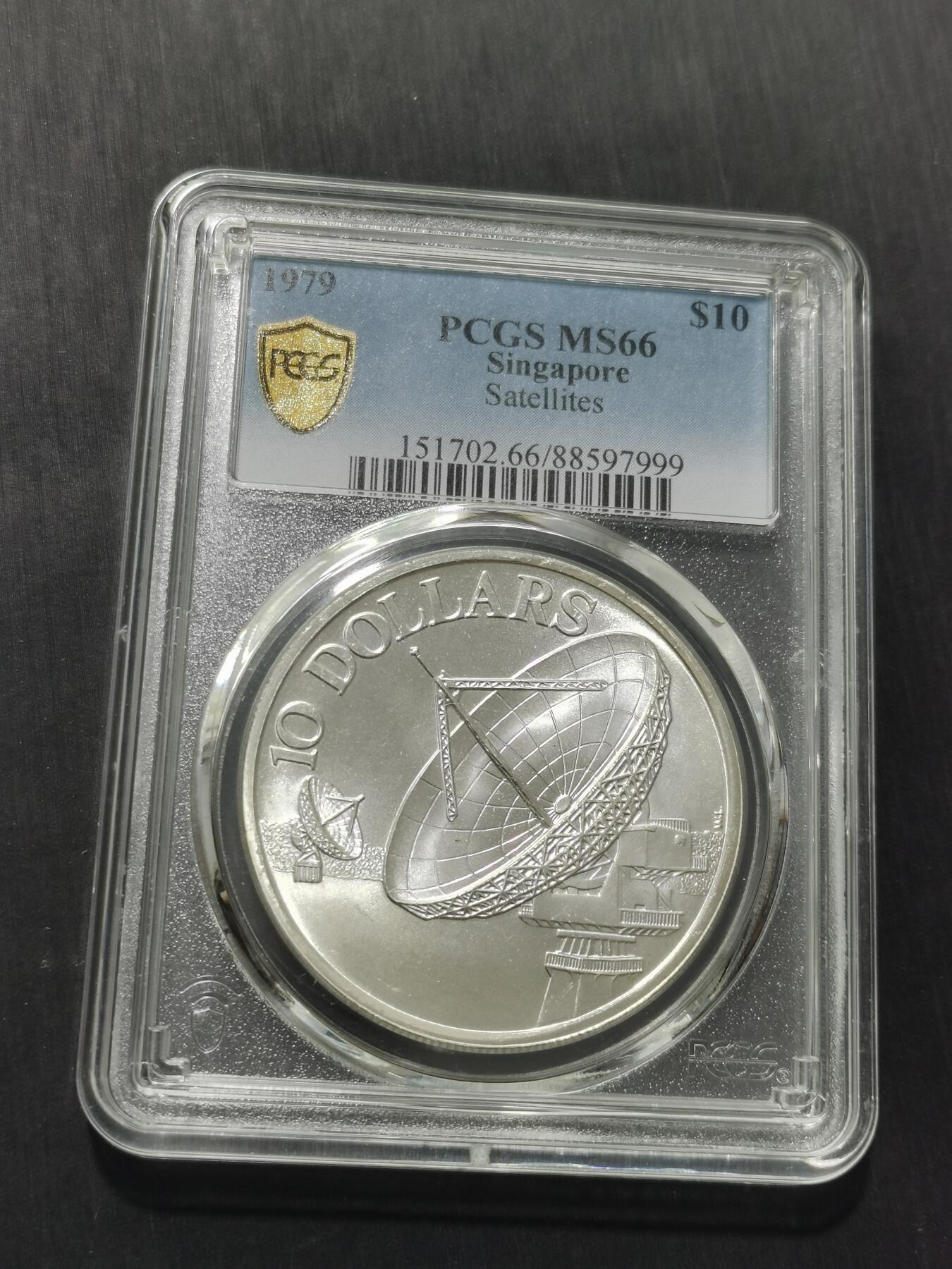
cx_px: 476
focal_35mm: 53
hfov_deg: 27.5
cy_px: 634
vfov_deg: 36.2
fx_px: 1943
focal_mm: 5.58
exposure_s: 1/100
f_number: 1.8
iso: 64
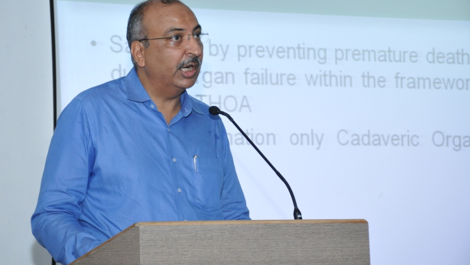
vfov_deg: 10.2
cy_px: 115
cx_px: 216
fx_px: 1483
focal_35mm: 119
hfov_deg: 18.0
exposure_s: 1/80
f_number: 5.6
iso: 1600
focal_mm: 70
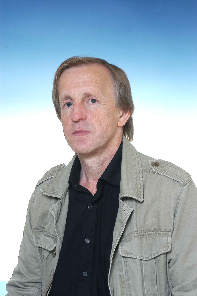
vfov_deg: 20.6
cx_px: 98
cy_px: 148
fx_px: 814
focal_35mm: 99
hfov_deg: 13.8
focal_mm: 66
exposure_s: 1/50
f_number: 5.6
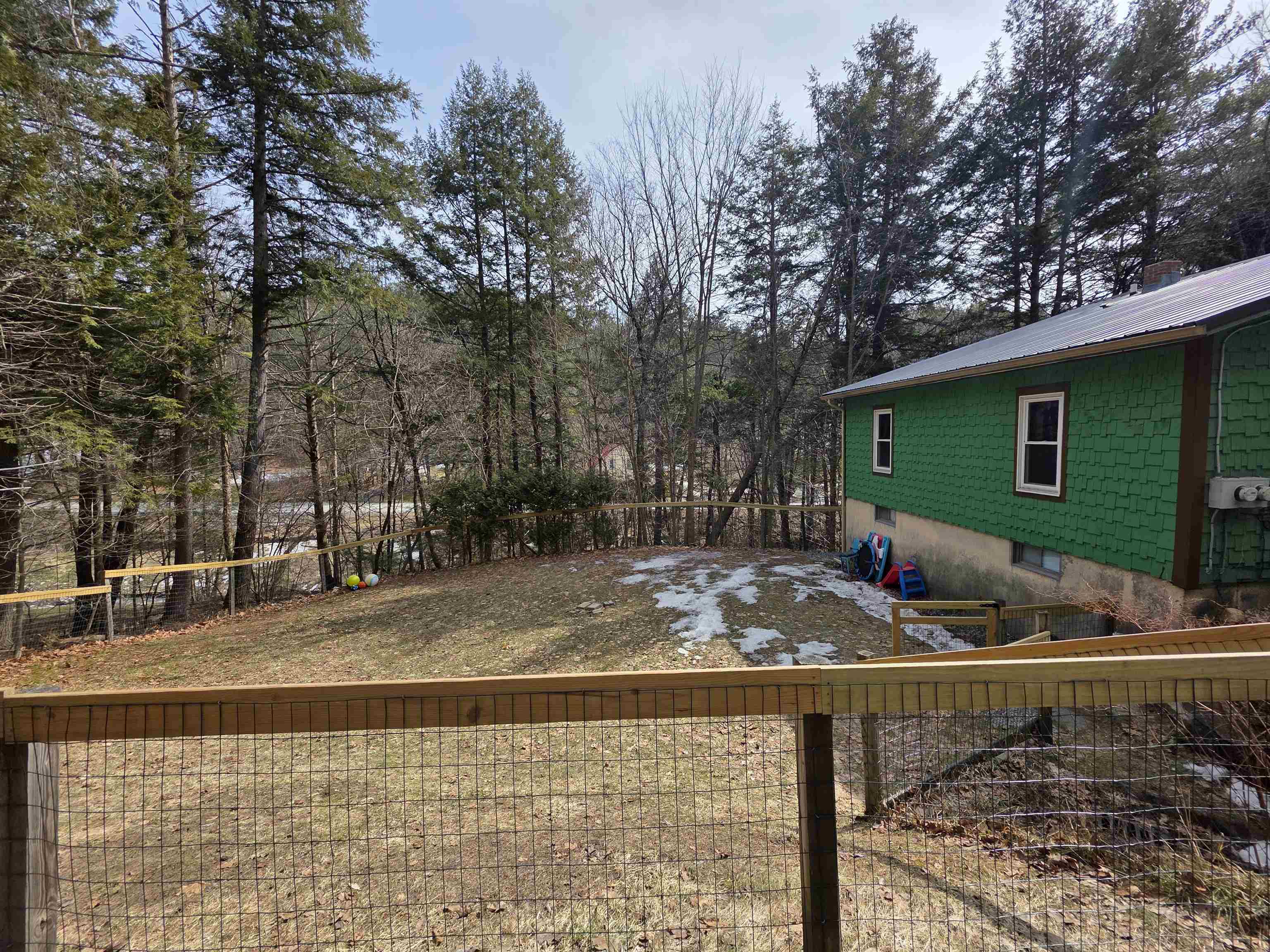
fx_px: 477
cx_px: 635
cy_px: 476
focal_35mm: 13
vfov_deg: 89.9
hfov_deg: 106.2
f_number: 1.9
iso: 40
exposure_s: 1/1879
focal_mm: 2.2
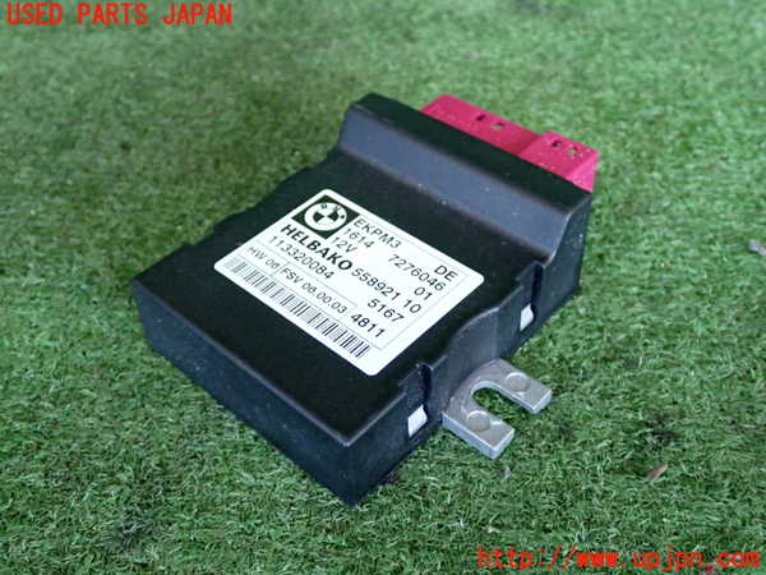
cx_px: 383
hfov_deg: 49.0
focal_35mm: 38
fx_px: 841
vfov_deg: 37.7
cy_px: 288
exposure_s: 1/50
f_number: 2.7
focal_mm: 6.83
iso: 640
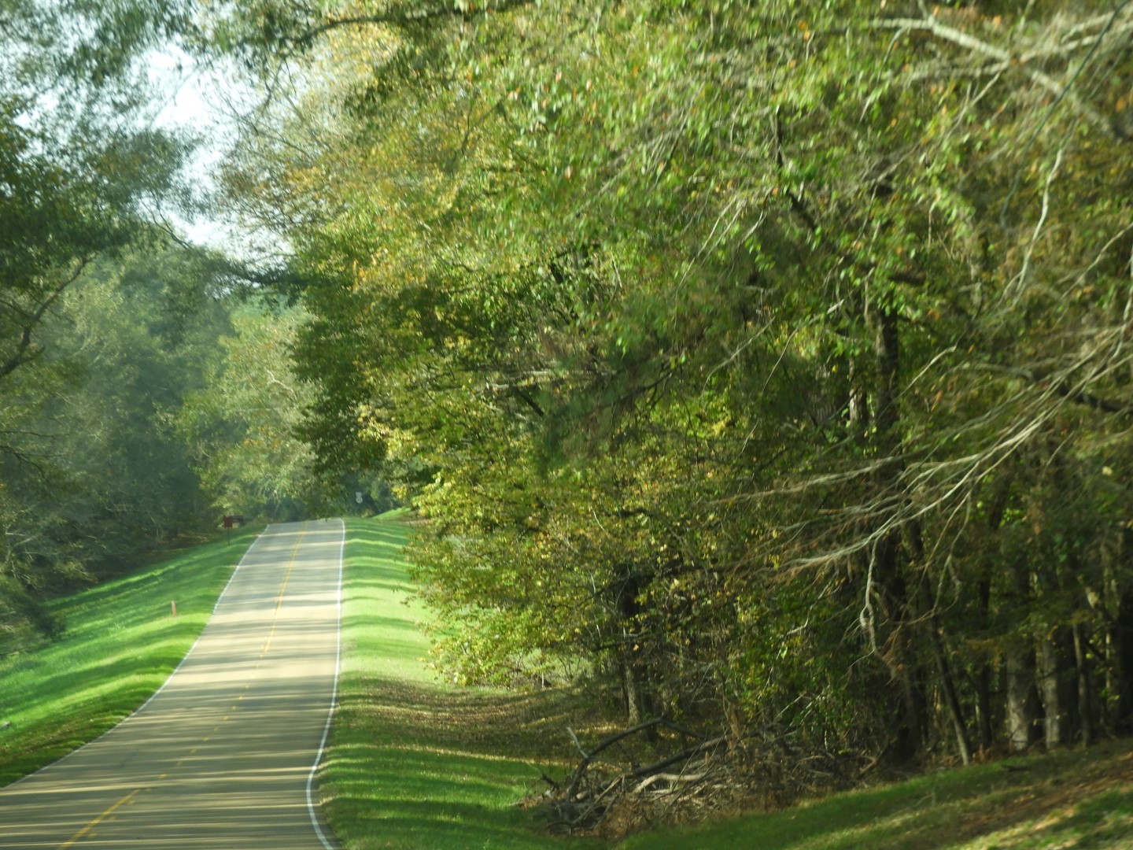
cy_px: 425
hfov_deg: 9.9
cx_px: 566
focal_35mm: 200
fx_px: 6546
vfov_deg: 7.4
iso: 100
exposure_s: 1/80
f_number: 5.3
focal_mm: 35.8
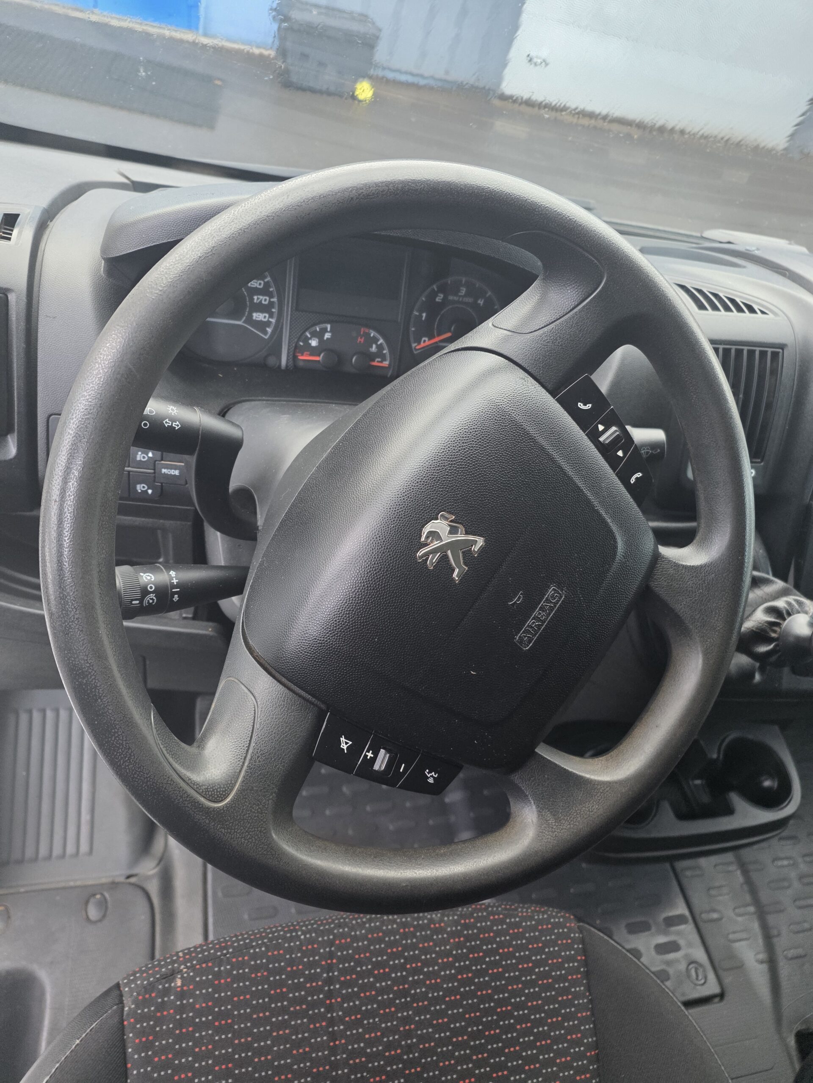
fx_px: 720
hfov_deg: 58.9
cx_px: 406
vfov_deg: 73.9
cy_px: 542
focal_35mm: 23
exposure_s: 1/100
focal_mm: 6.25
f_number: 1.7
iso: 250
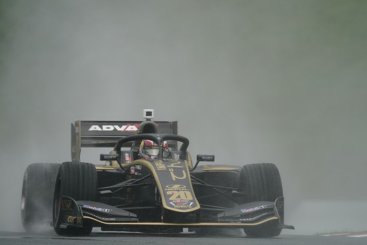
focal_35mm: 600
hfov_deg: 3.4
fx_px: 6116
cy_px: 122
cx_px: 184
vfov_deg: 2.3
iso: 800
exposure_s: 1/640
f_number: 9
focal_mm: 600
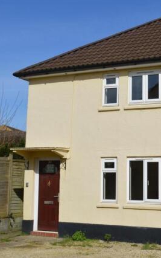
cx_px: 126
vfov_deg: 33.5
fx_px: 428
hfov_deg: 21.1
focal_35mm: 61
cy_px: 129
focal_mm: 26
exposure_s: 1/400
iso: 100
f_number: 10
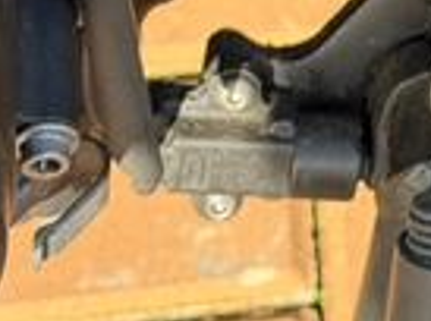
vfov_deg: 6.4
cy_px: -230
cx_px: 551
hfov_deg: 8.7
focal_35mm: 225
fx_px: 2794
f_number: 1.78
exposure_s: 1/553
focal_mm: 6.76
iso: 100
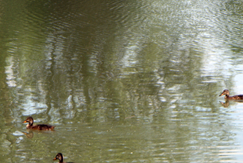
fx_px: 1927
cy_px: 184
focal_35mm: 285
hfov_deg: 7.2
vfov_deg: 4.8
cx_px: 126
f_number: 5.6
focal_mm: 78
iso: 100
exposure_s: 1/400
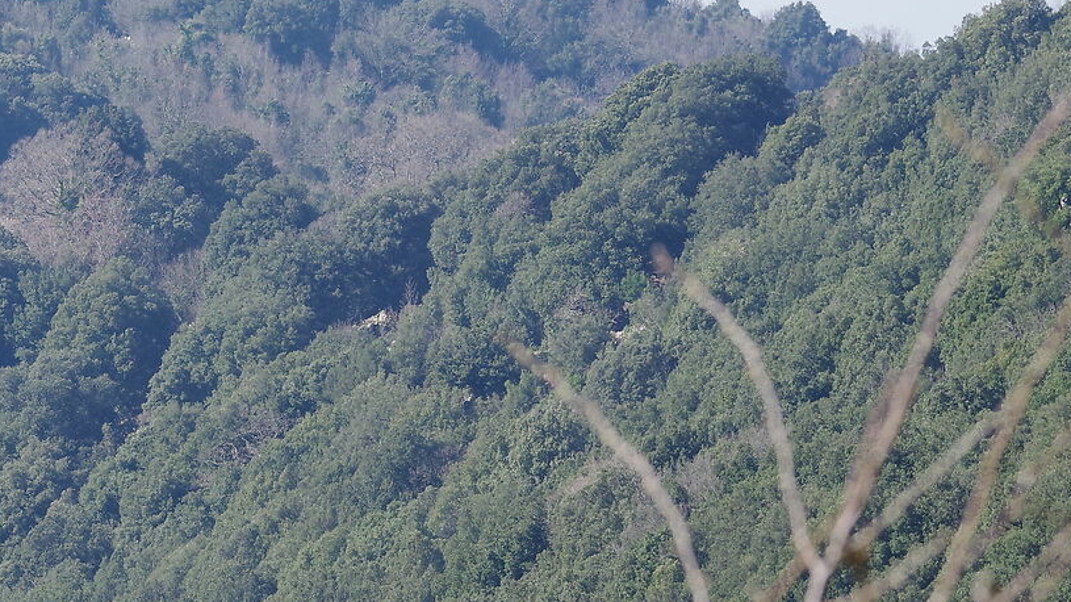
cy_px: 213
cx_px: -68
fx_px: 10079
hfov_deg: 6.1
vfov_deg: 3.4
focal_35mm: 355
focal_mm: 115
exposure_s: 1/320
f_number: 10
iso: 400
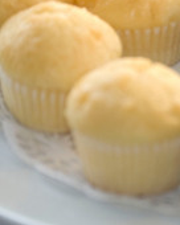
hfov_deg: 5.8
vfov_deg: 7.2
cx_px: 209
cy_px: 29
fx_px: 1778
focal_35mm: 267
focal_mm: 70
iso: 400
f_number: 4.5
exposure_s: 1/100
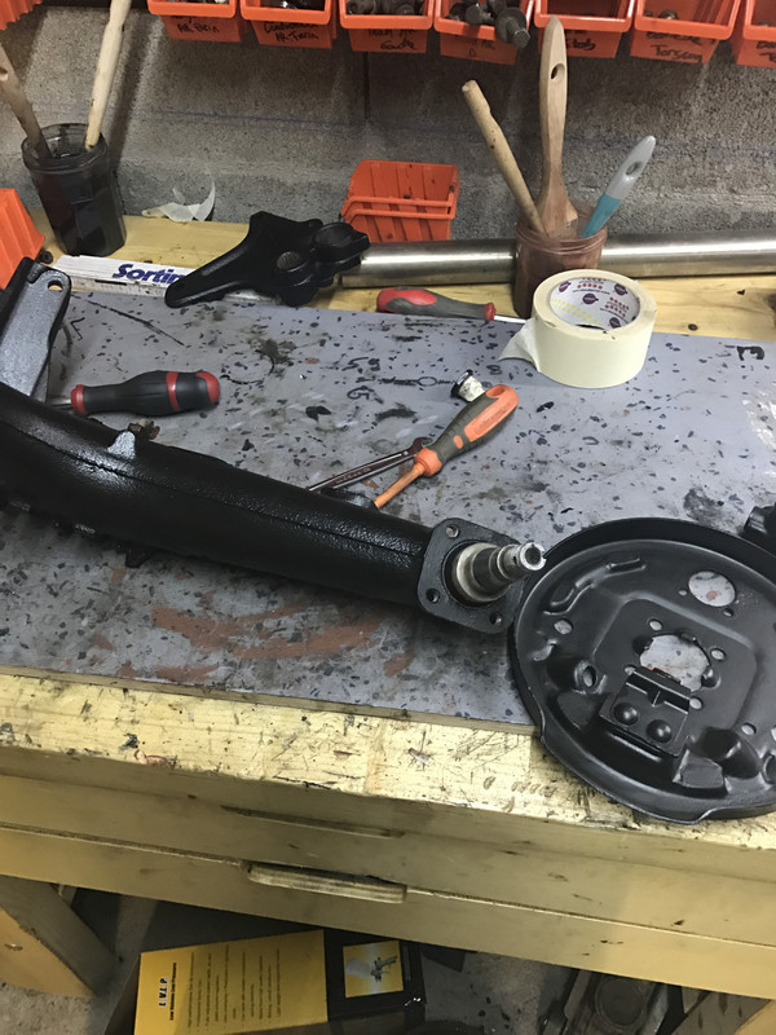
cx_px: 388
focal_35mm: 28
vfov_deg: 63.4
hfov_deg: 49.7
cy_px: 518
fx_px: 837
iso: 100
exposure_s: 1/17
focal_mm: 3.99
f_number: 1.8
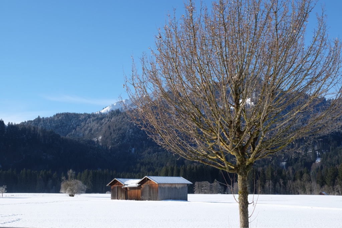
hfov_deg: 38.2
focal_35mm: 52
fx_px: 494
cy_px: 114
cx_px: 171
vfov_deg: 26.0
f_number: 13
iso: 200
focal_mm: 34.5
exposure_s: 1/140
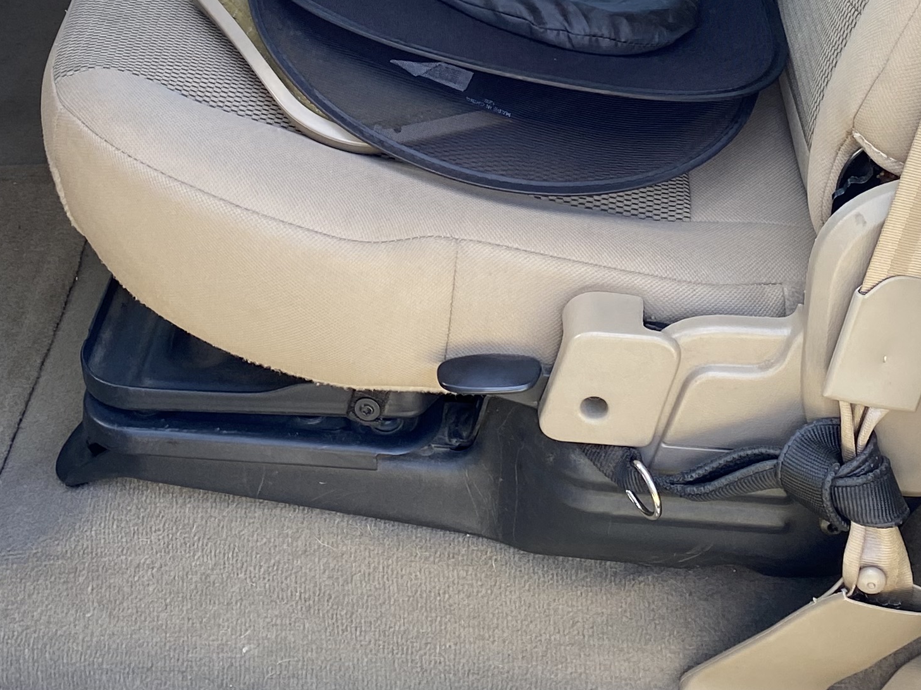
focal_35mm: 72
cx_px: 351
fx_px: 1916
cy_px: -138
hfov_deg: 27.0
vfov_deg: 19.3
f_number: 1.8
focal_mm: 4.25
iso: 40
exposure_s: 1/121
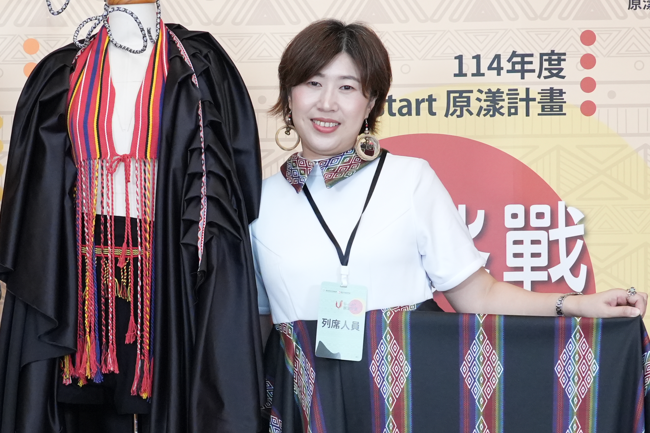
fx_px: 1480
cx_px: 172
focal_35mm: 82
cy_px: 386
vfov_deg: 16.4
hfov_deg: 24.5
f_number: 5.6
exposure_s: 1/125
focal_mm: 30
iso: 4000
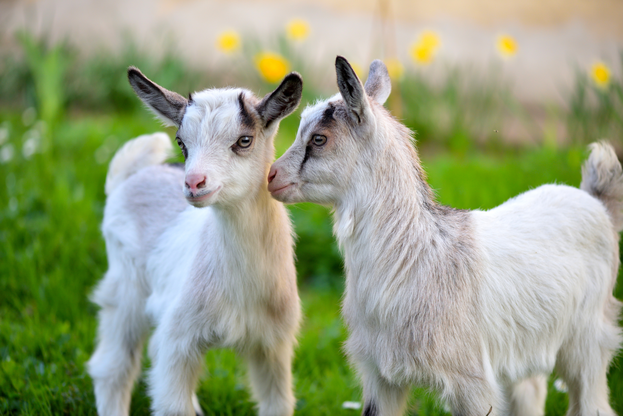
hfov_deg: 19.5
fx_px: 1818
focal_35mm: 105
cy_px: 208
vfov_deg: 13.1
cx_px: 312
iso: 400
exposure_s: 1/1000
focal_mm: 105
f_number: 3.5
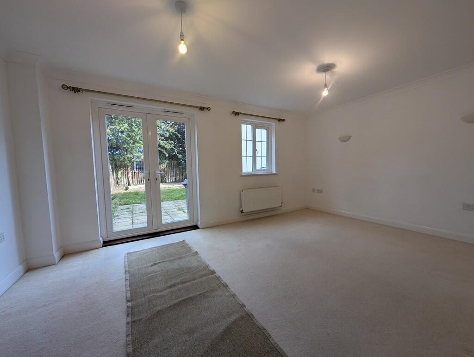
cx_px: 237
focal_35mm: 12
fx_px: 165
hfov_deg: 110.5
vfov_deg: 94.6
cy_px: 178
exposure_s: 1/171
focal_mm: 2.02
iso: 53
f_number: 1.7
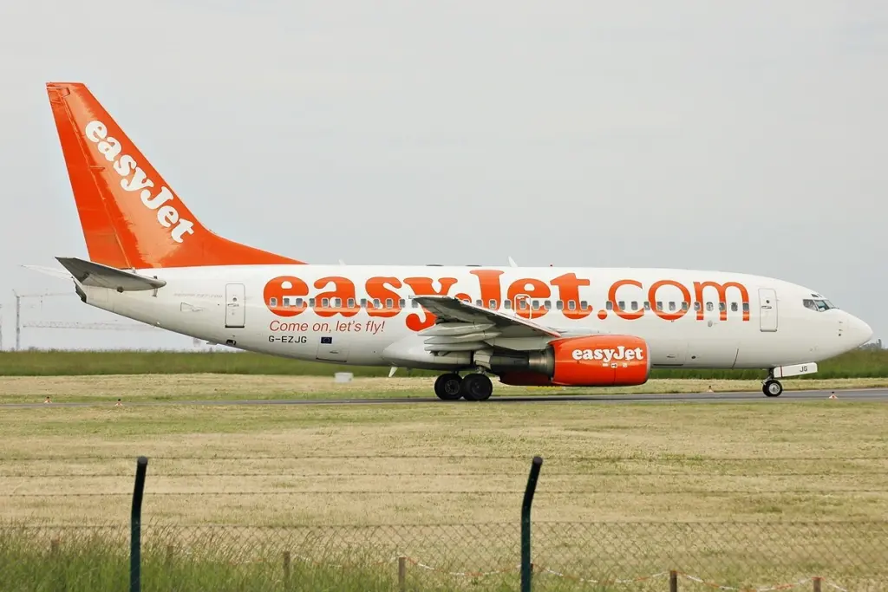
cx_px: 444
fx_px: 4070
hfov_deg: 12.5
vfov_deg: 8.3
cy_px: 296
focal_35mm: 165
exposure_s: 1/200
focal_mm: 110
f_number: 7.1
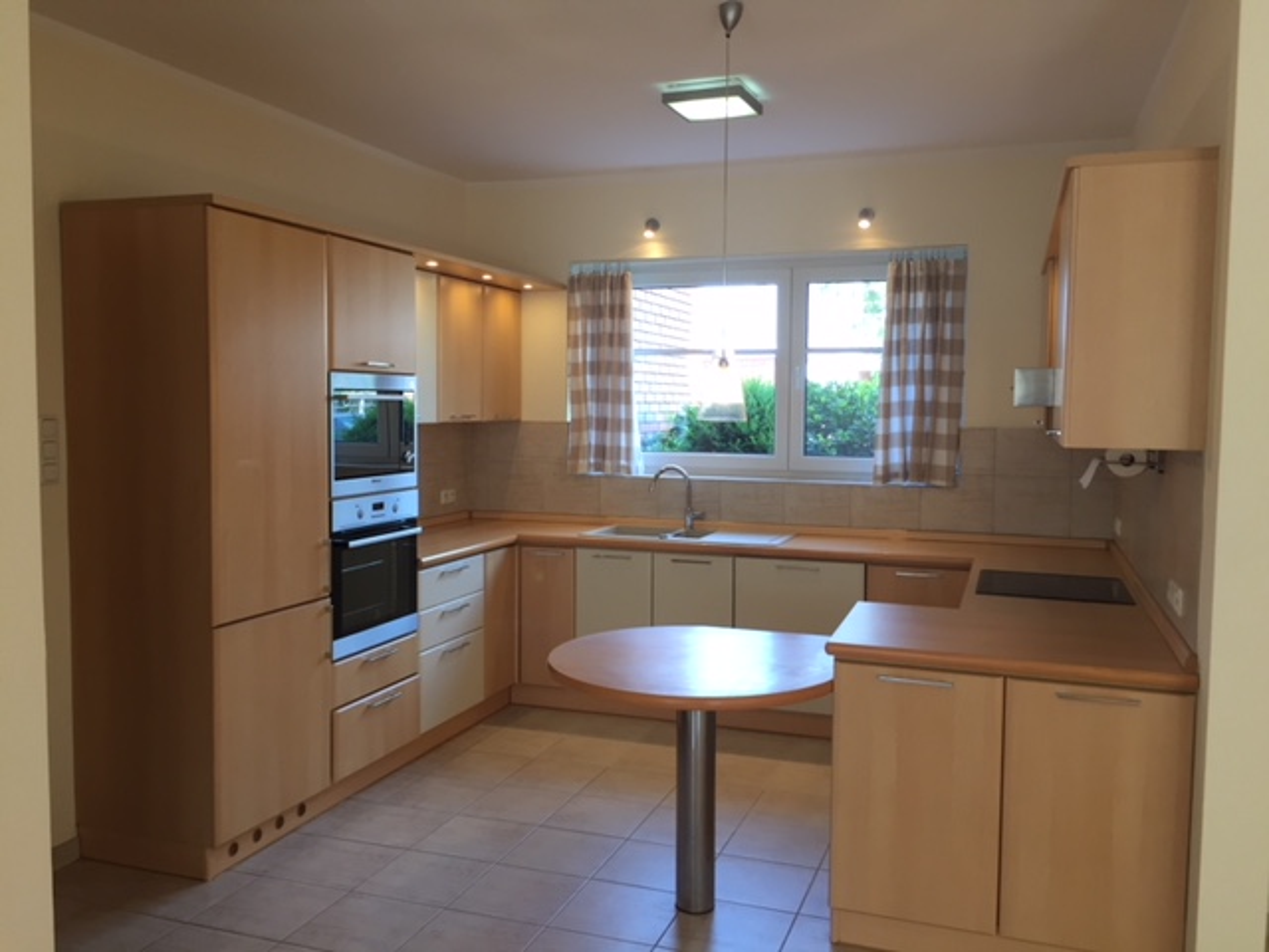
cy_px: 476
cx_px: 634
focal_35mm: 29
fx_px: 1063
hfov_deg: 61.7
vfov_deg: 48.2
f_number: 2.2
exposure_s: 1/33
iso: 32
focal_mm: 4.15
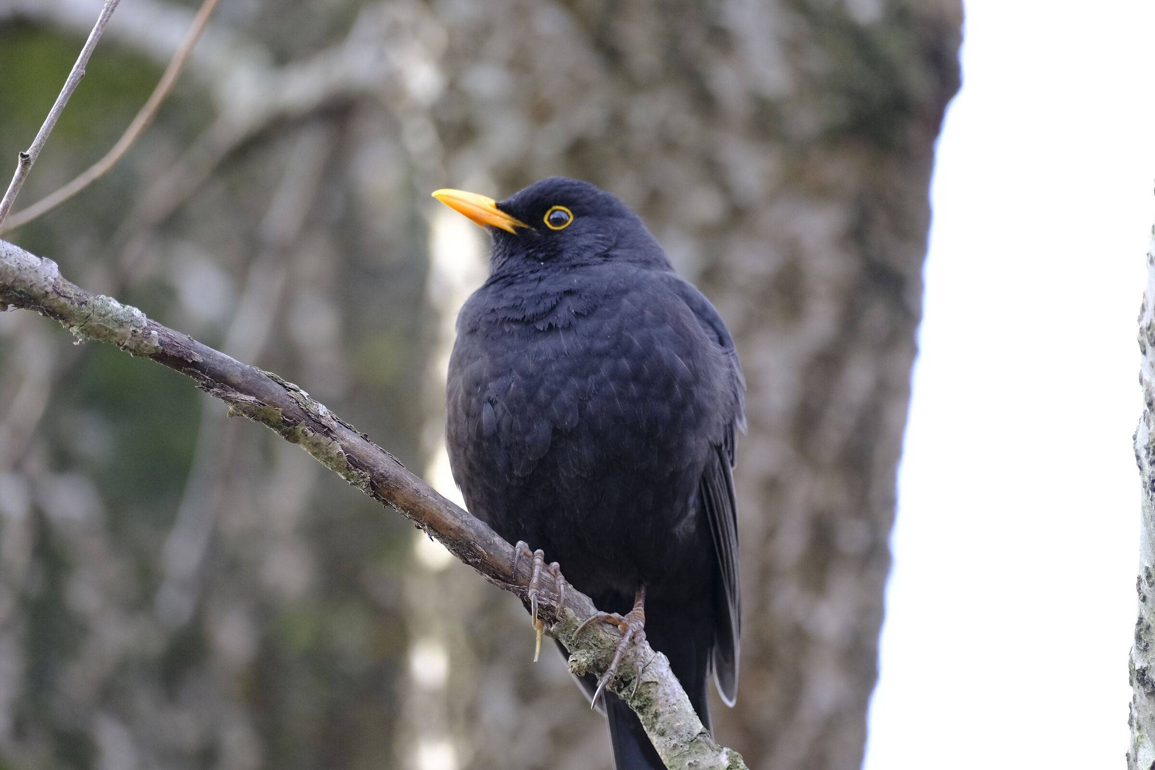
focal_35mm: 450
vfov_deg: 3.1
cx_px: 578
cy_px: 385
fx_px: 14436
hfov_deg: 4.6
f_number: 5.6
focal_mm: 300
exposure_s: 1/150
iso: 1600
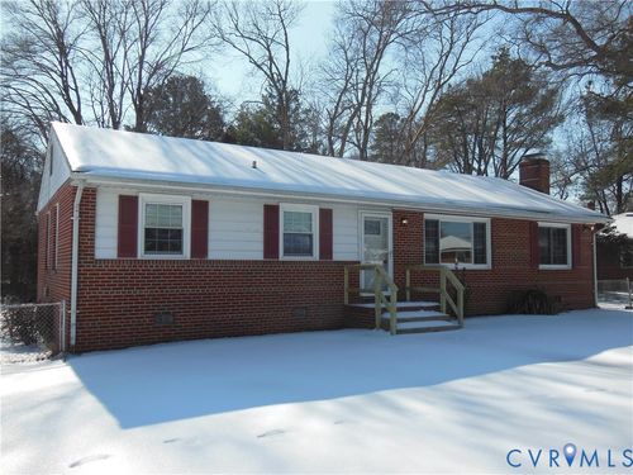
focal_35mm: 29
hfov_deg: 61.7
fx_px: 530
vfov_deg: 48.2
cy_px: 238
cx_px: 316
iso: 125
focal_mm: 5.2
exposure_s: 1/1250
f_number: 3.7
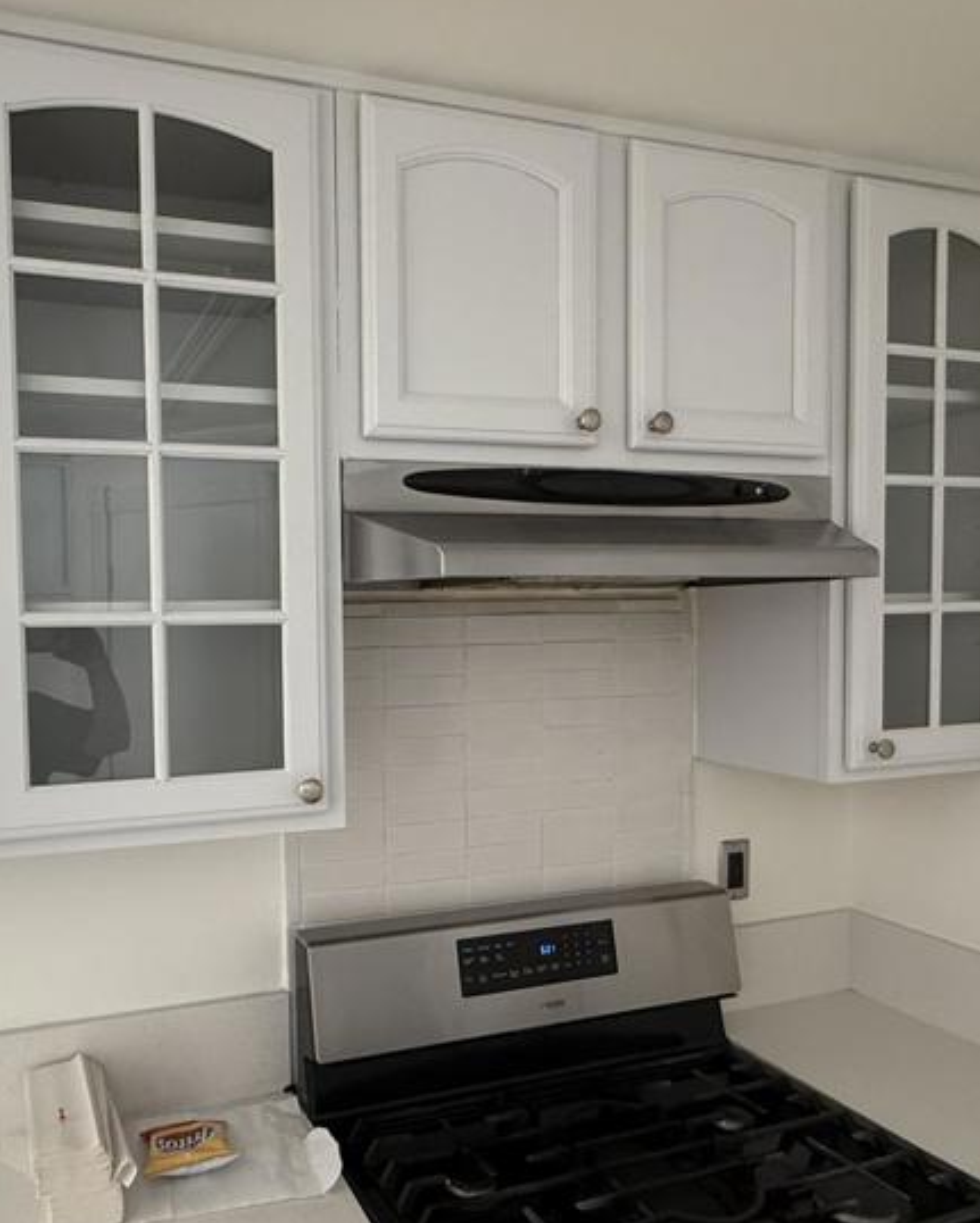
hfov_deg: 53.9
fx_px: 942
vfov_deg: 65.9
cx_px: 325
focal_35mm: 26
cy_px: 664
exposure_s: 1/92
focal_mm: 2.22
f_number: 2.2
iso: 320
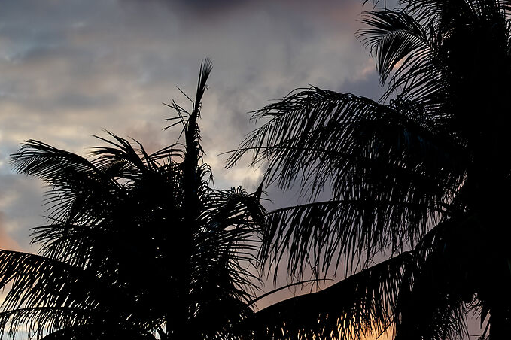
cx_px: 637
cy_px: 90
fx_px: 2710
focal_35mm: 191
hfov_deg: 10.6
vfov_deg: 7.2
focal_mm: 54
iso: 800
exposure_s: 1/640
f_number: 7.1
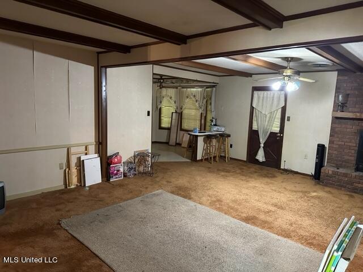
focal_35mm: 24
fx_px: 252
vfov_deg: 56.8
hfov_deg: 71.6
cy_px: 136
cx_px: 182
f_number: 1.78
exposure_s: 1/40
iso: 800
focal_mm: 6.86
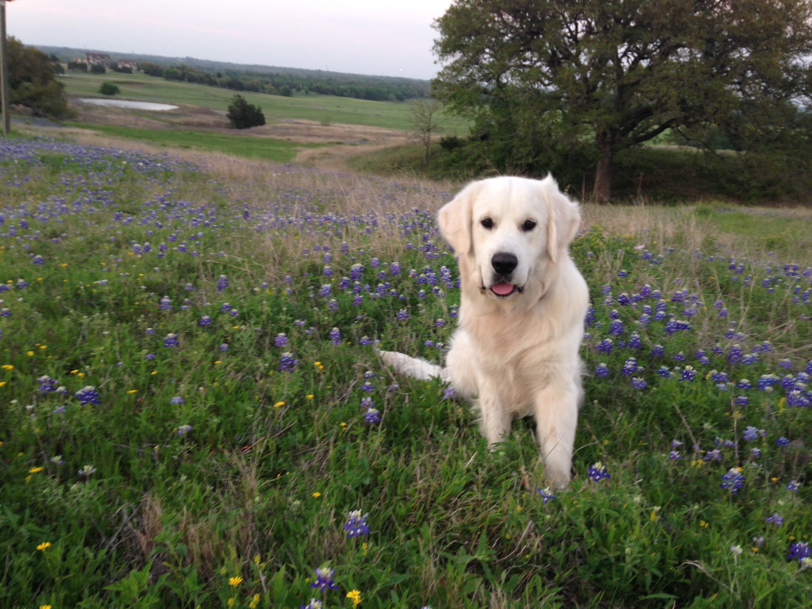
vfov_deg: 42.9
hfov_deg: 55.4
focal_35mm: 33
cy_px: 304
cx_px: 406
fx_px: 774
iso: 50
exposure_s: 1/20
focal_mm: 4.12
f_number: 2.4
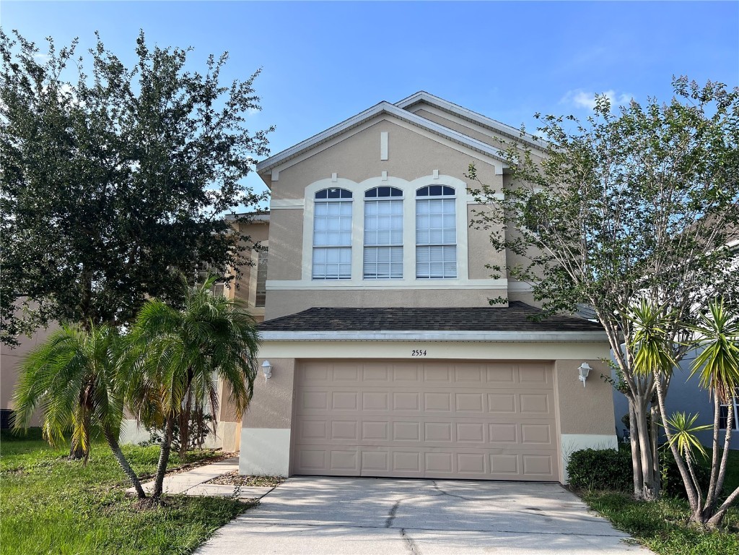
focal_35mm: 26
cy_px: 278
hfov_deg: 67.3
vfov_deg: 53.1
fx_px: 555
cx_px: 370
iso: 50
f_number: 1.5
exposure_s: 1/2457
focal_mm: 5.7
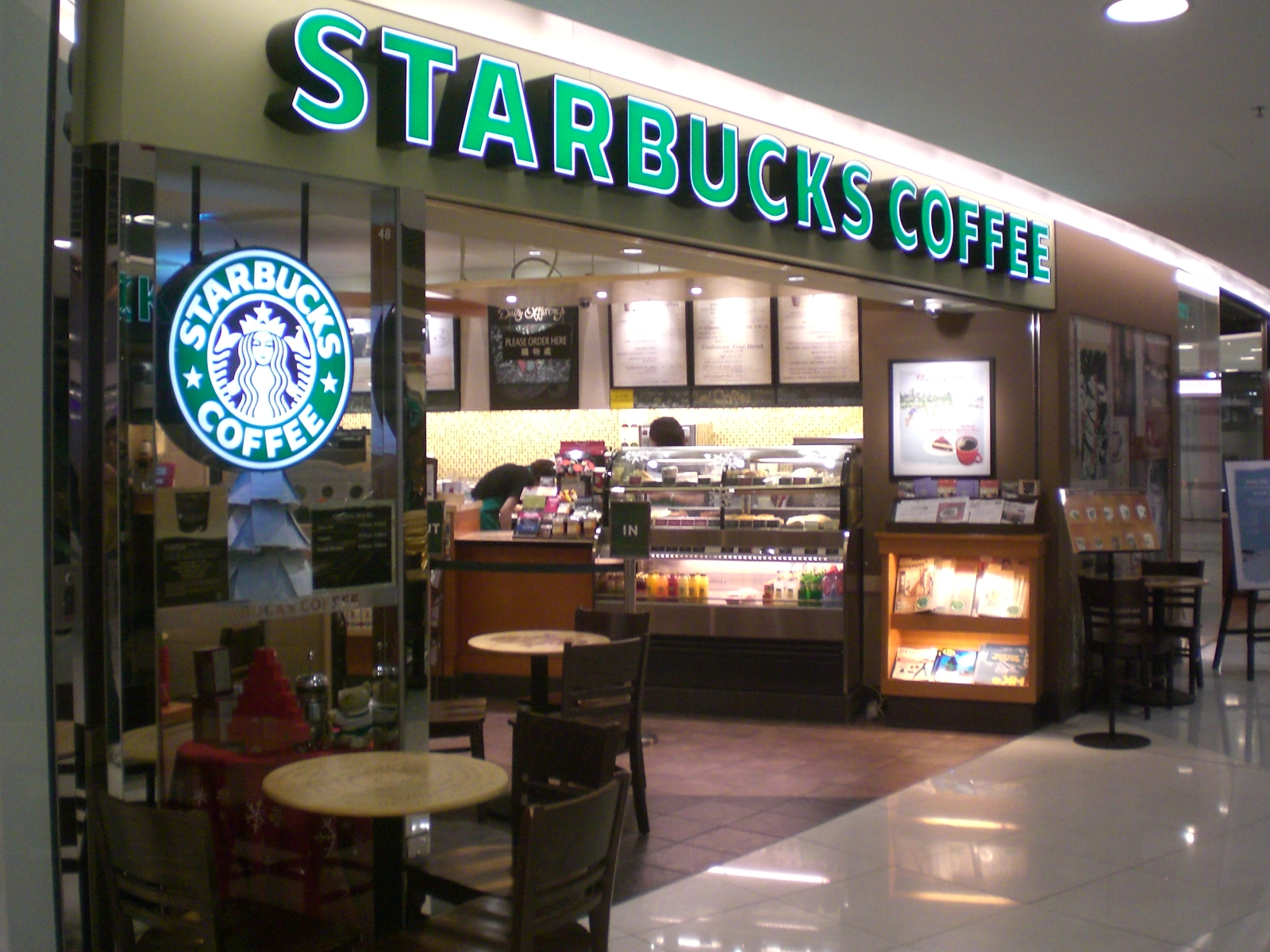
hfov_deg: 49.0
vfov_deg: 37.7
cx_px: 635
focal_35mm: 38
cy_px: 476
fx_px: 1394
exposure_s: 1/25
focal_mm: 6.3
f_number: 3.1
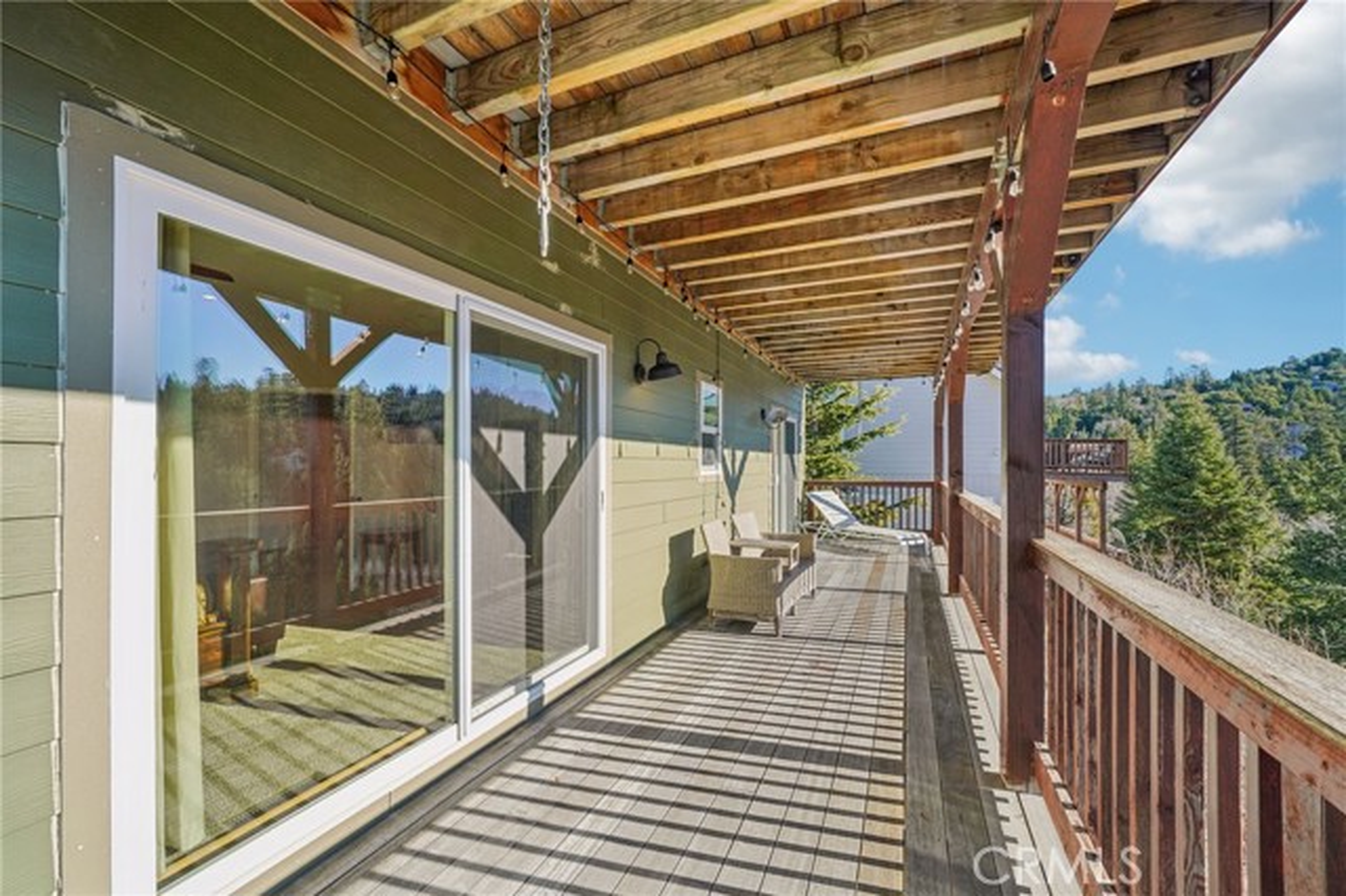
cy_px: 448
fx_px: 523
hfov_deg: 104.3
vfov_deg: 81.1
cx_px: 673
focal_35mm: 14
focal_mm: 14
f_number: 8
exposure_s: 1/100
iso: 100
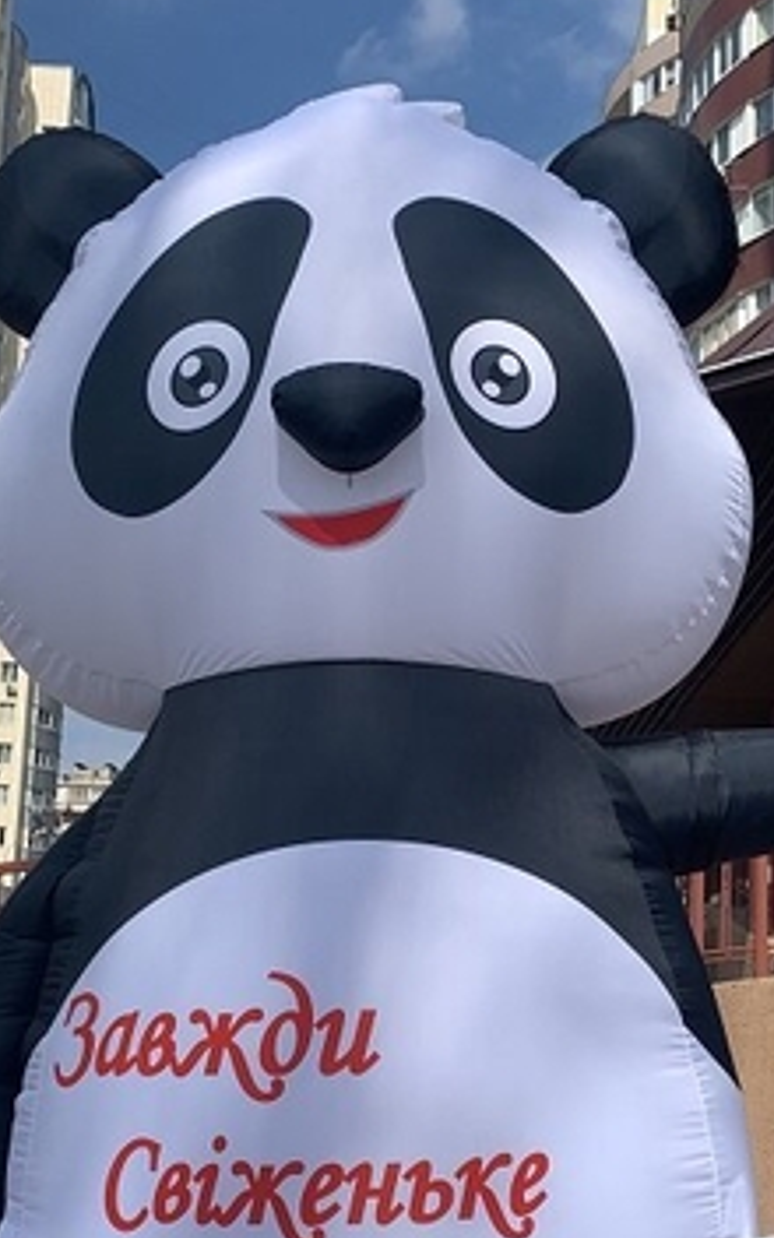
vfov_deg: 42.3
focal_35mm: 47
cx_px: 398
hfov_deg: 27.4
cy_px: 774
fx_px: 1586
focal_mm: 4.25
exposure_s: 1/3401
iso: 25
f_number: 1.8
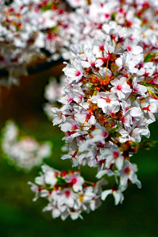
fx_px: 2751
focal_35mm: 418
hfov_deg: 3.3
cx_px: 93
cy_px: 94
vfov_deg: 4.9
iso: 100
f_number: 7.1
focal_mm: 223
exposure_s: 1/500
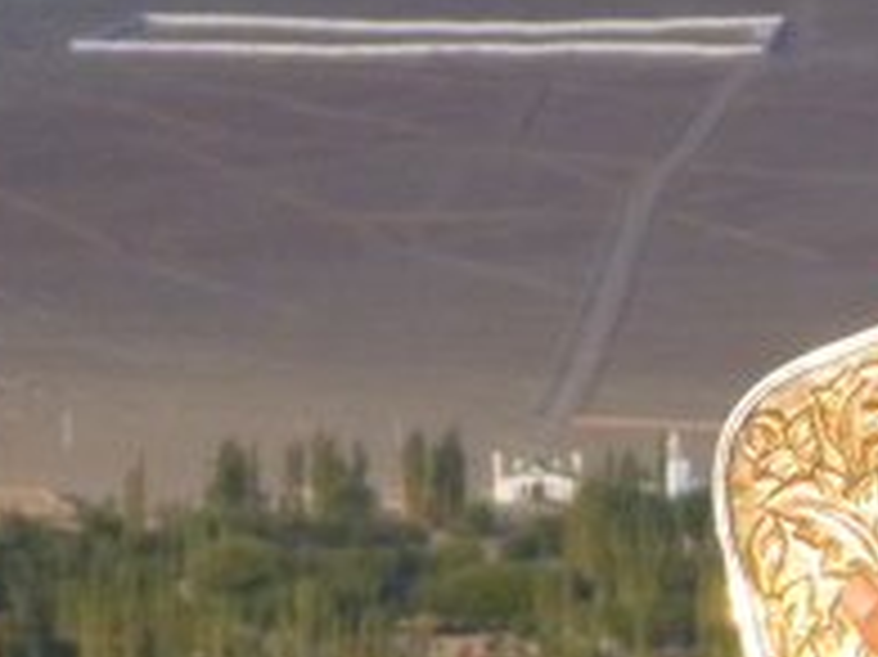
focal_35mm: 631
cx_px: 1733
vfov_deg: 2.4
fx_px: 15995
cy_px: 477
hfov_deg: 3.1
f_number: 6.4
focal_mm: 21.5
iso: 160
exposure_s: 1/125
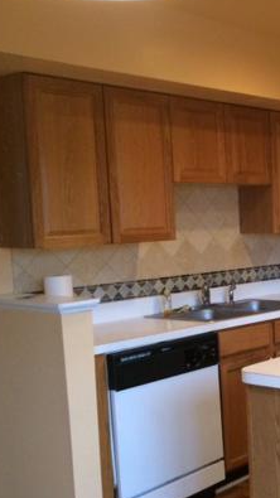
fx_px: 700
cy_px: 263
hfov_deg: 20.3
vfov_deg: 39.2
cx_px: 386
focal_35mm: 53
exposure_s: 1/30
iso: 320
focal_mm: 4.12
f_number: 2.2
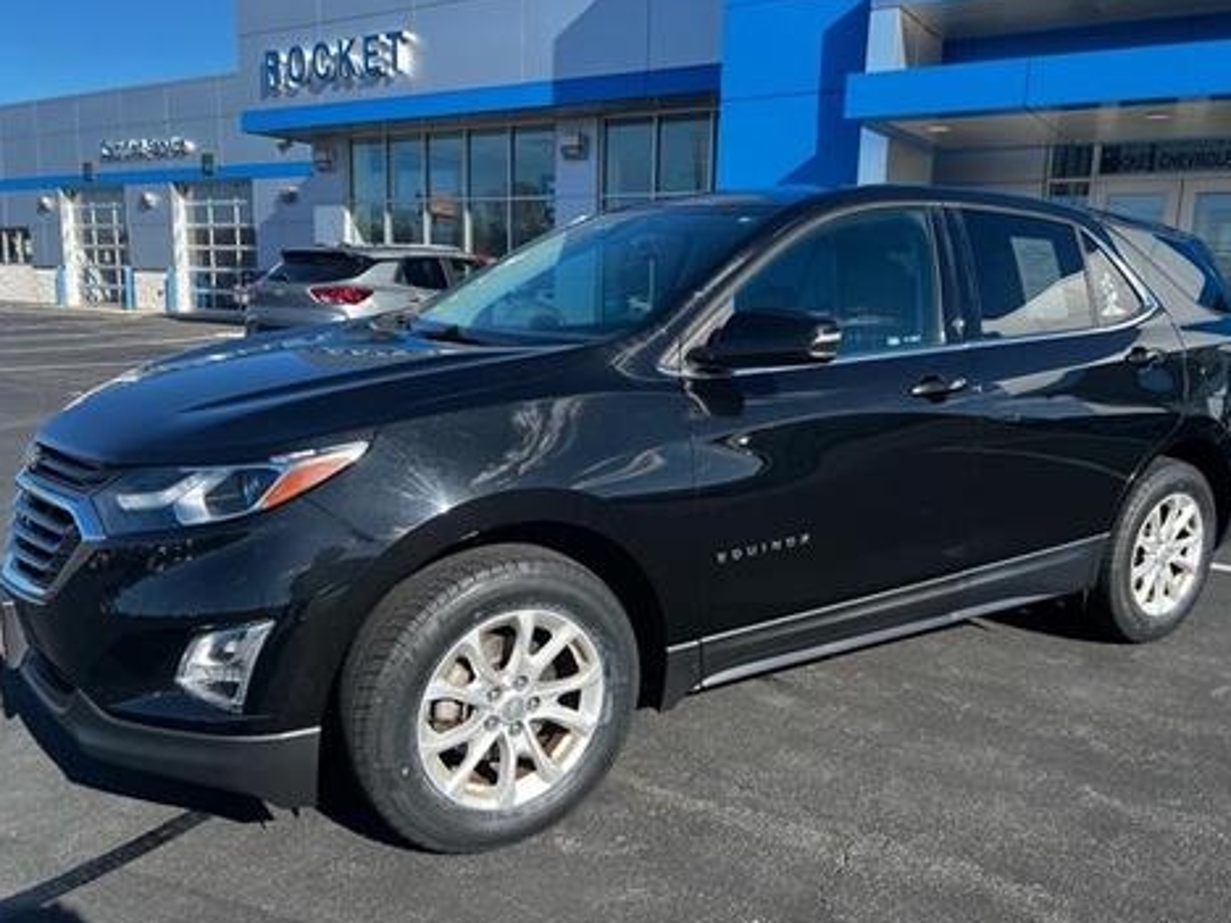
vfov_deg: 49.7
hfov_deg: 63.4
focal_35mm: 28
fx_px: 996
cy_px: 468
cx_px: 637
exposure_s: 1/1779
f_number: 1.5
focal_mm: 5.7
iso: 50
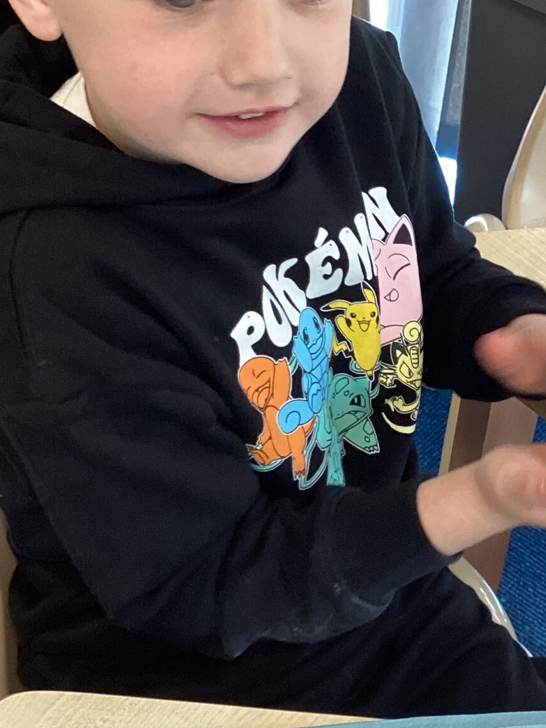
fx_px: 1451
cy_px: 368
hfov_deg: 21.1
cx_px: 428
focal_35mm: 69
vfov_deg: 28.2
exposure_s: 1/50
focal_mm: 3.3
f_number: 2.4
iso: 125
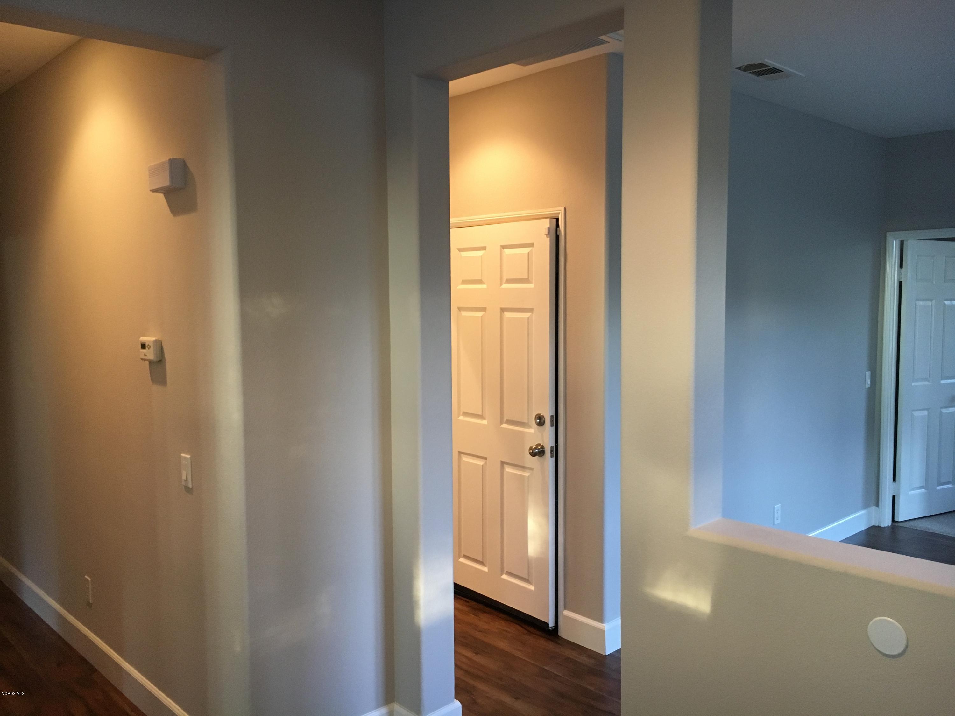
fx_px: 800
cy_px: 358
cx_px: 478
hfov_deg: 61.7
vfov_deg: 48.2
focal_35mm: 29
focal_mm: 4.15
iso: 160
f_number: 2.2
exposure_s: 1/30
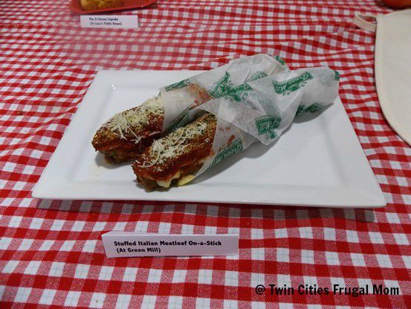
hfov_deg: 73.9
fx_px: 273
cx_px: 206
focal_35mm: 23
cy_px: 154
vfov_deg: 58.9
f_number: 3.1
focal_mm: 4
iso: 200
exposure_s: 1/30
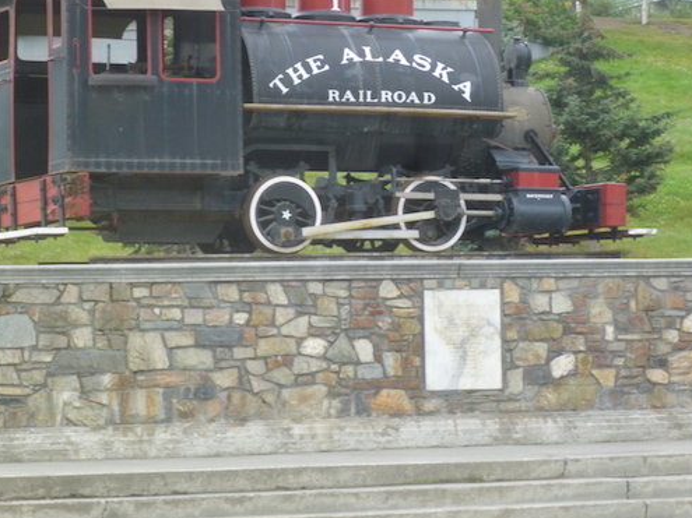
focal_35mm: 172
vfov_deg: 8.6
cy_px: 193
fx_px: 3438
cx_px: 372
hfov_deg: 11.5
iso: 200
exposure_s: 1/80
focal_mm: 23.7
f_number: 5.8
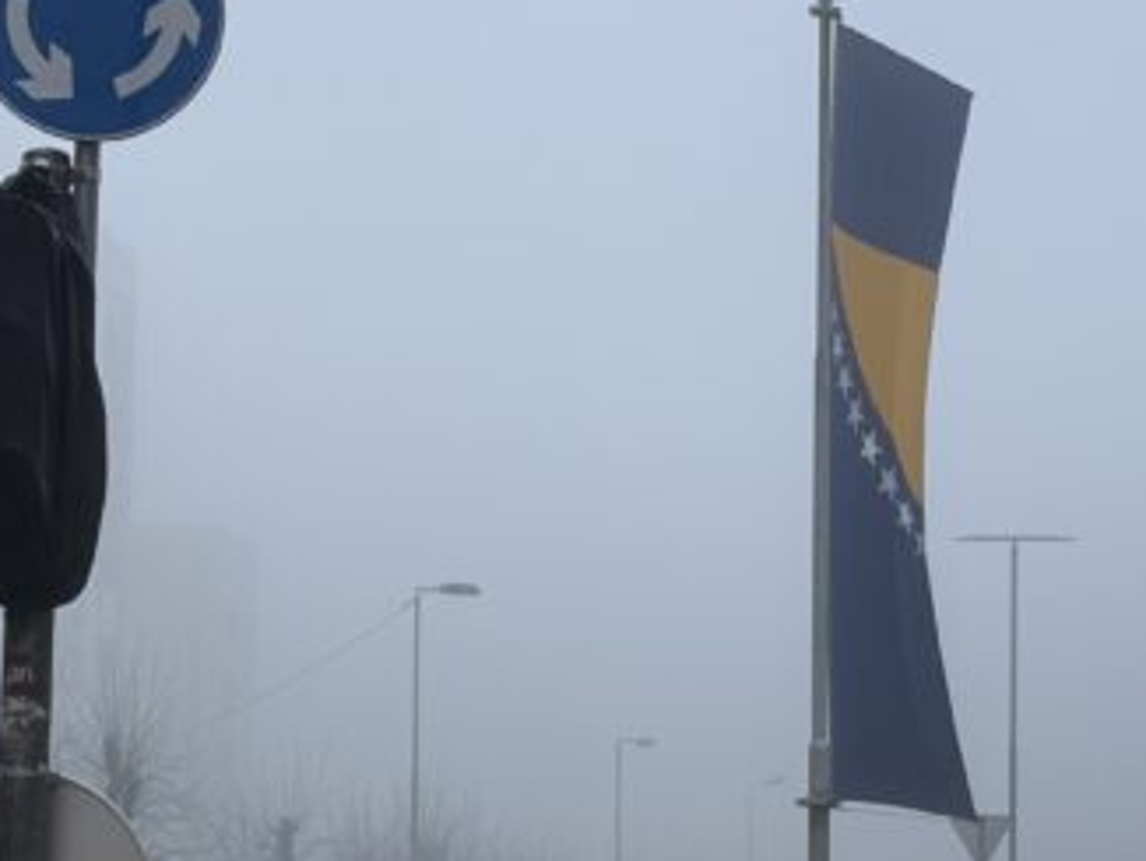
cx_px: 580
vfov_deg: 13.1
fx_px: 3744
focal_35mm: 113
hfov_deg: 17.4
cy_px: 640
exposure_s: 1/75
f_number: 1.78
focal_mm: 6.76
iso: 50
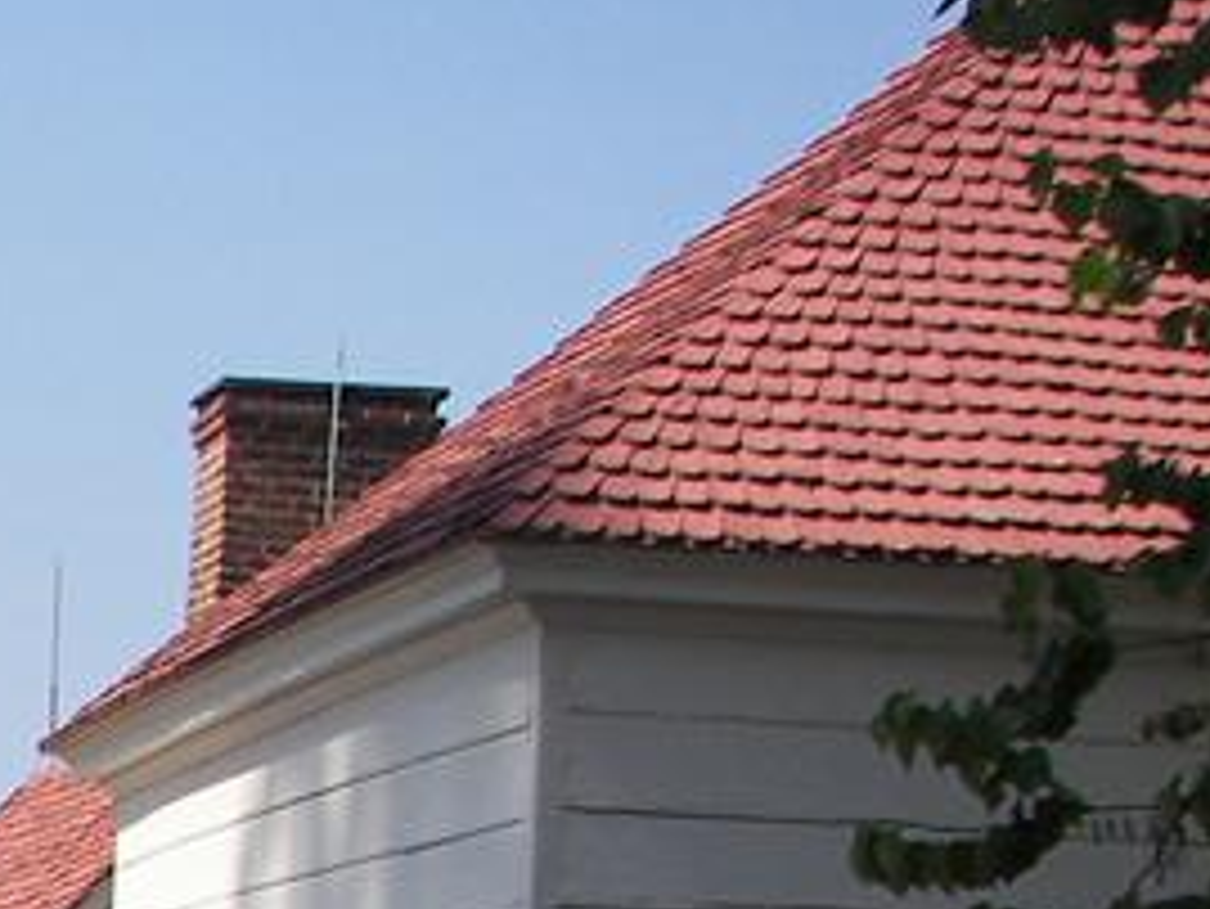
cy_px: 1467
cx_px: -1071
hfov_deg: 12.9
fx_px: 4791
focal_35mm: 137
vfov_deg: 10.4
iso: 64
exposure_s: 1/640
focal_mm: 6
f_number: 4
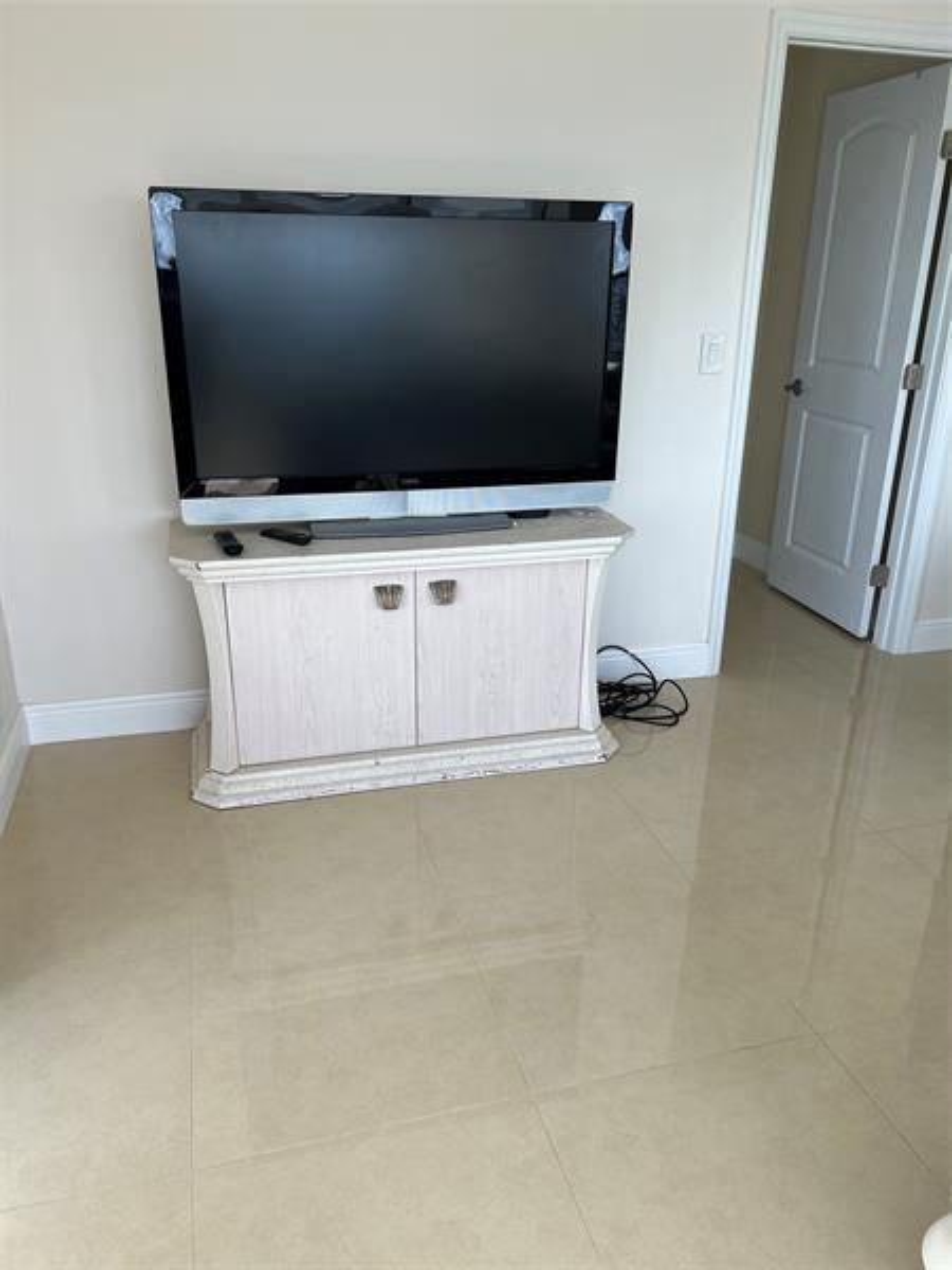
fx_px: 953
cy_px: 635
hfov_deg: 53.1
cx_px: 476
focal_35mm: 26
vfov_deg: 67.3
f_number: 1.5
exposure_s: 1/303
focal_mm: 5.7
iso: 50
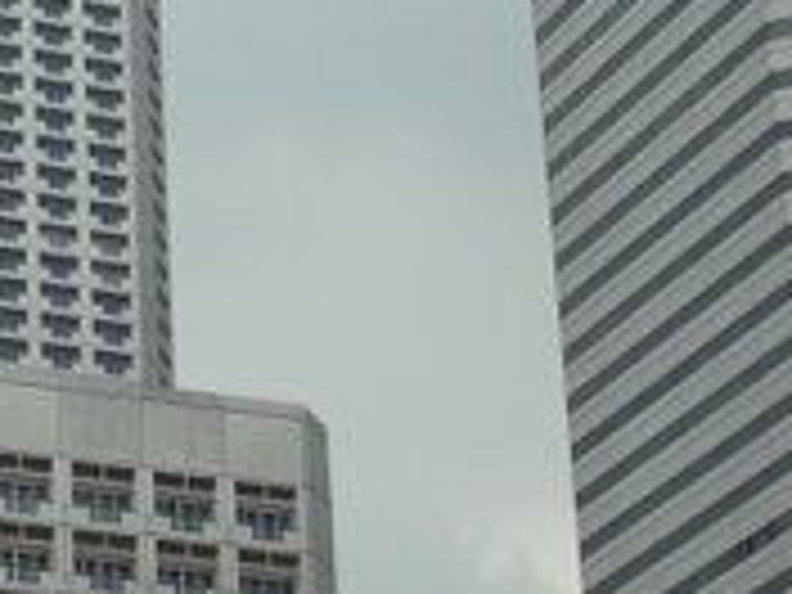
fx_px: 3958
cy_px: 284
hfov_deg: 11.4
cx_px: 180
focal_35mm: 173
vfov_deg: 8.6
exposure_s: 1/160
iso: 100
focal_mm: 6.2
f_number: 8
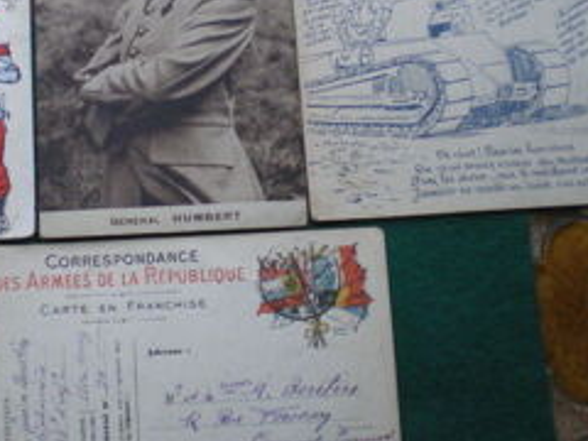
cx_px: 201
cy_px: 157
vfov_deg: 19.3
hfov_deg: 25.5
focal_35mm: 76
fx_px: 1291
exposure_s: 1/40
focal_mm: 6.3
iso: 400
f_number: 3.1
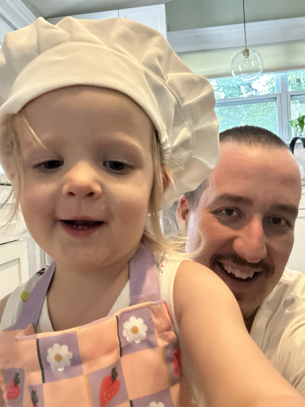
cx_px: 152
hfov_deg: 46.8
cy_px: 204
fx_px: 352
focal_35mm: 30
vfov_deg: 60.0
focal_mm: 2.69
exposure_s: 1/30
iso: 400
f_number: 1.9
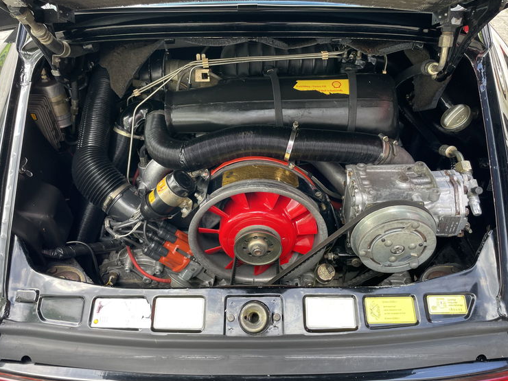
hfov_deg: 65.3
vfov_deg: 51.3
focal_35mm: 27
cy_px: 196
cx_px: 257
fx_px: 396
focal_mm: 4.2
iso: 64
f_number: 1.6
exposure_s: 1/121
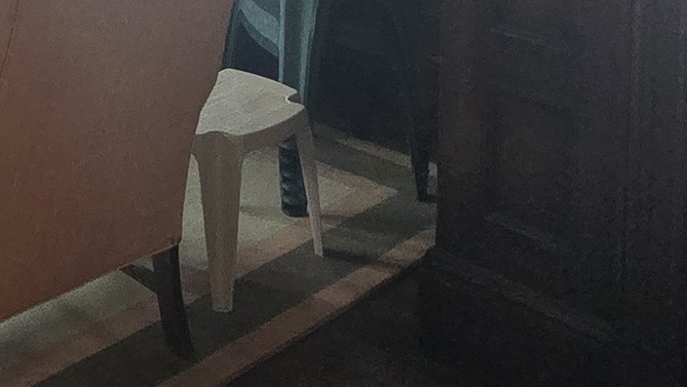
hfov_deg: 28.9
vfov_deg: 15.9
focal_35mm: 65
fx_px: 1185
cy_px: -296
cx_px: -88
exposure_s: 1/60
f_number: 2.2
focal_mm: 2.2
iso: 400
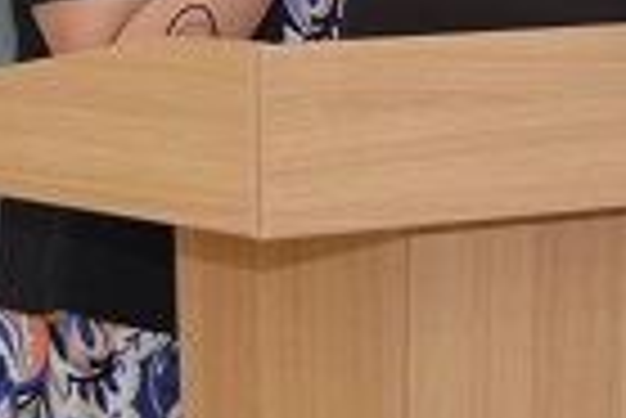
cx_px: 1094
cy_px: -222
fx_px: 4195
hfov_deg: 8.3
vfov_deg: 5.7
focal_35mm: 241
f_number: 5
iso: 3200
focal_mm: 48
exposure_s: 1/250
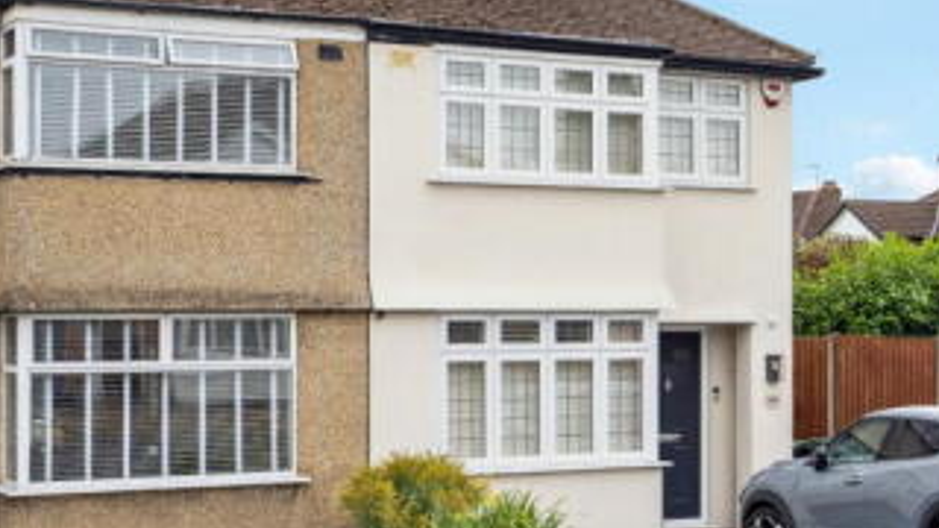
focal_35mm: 75
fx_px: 1867
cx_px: 580
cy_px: 122
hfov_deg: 28.1
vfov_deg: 16.0
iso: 320
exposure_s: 1/160
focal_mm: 35
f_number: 5.6
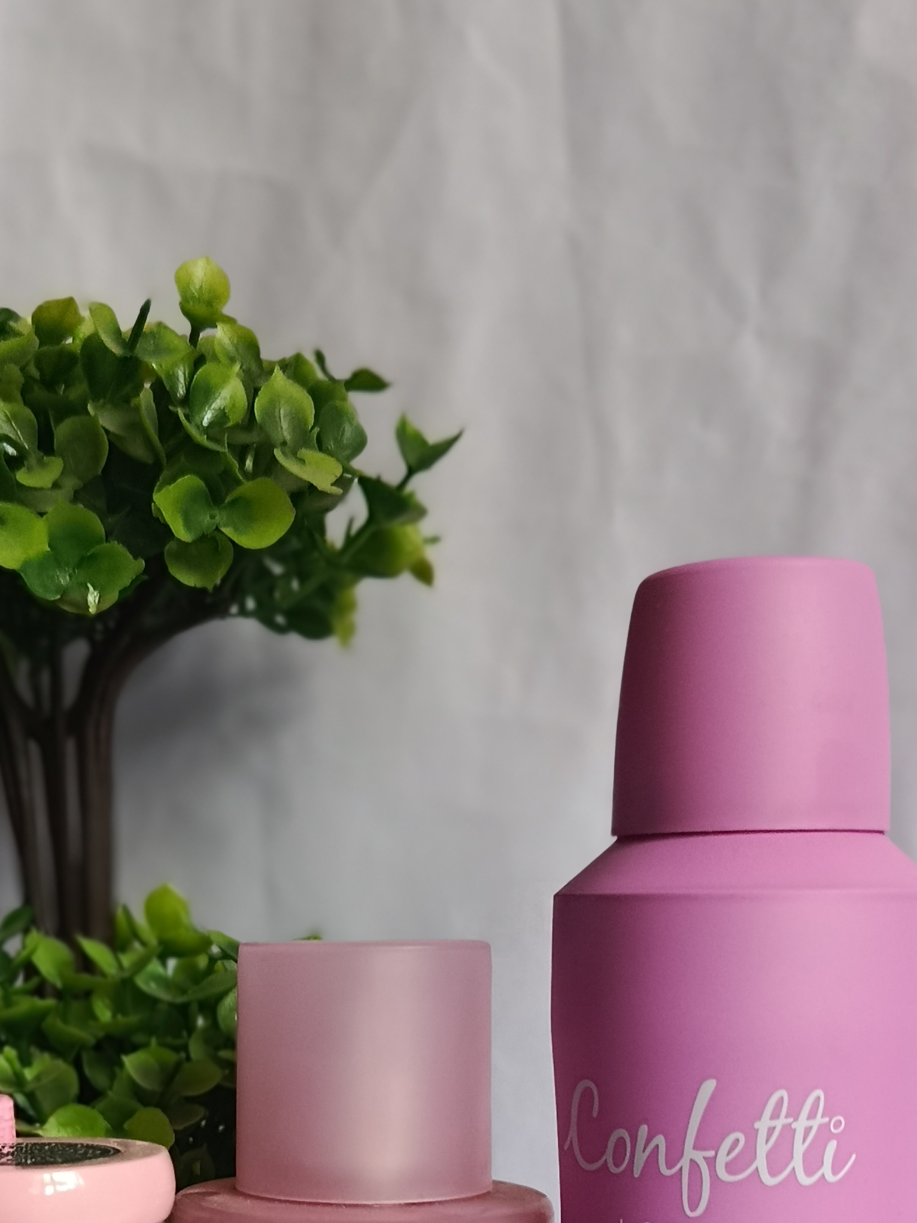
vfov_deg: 36.9
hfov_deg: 30.4
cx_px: 233
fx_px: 1660
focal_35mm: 47
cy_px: 1175
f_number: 1.7
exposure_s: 1/33.3
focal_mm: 5.31
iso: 1163
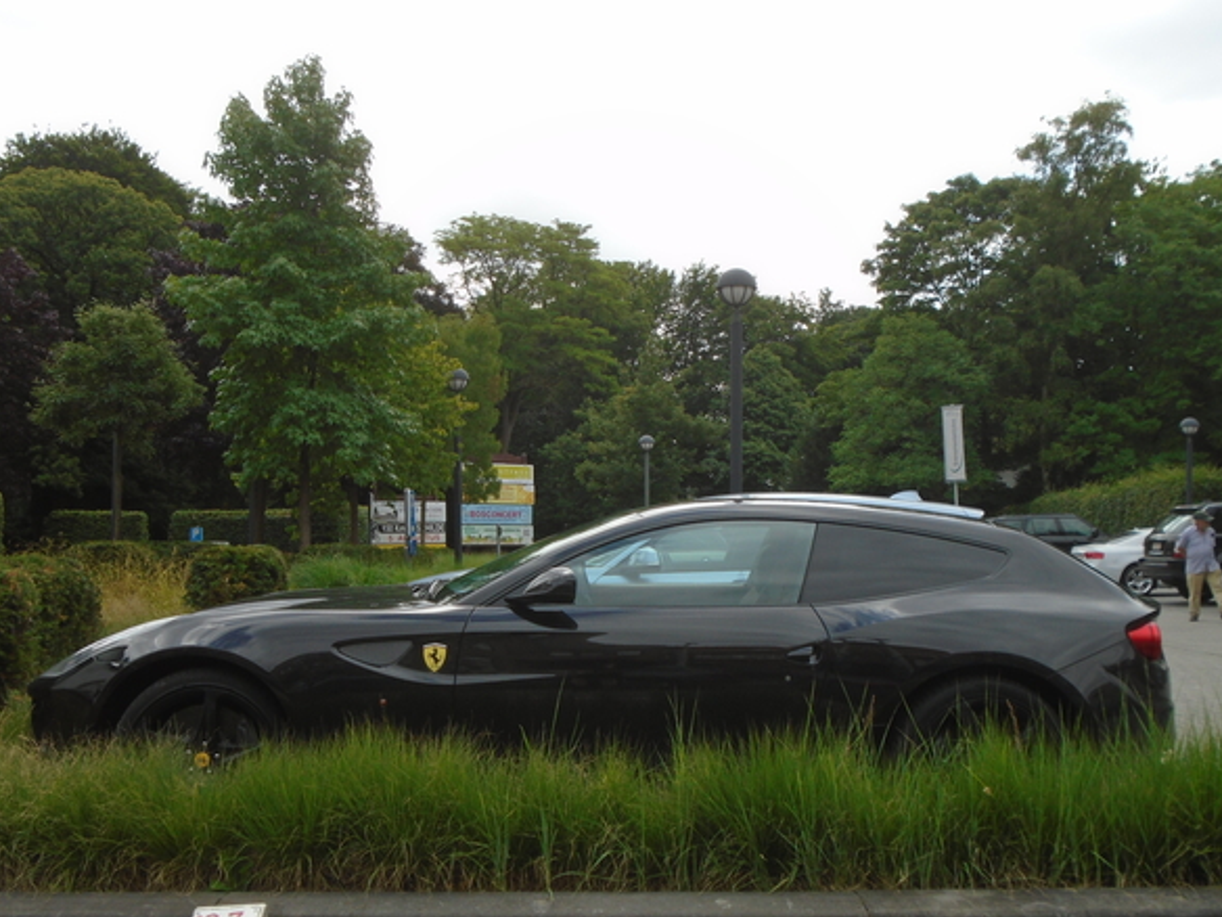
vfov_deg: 38.7
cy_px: 448
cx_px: 609
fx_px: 1306
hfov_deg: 50.1
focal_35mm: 37
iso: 100
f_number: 3.8
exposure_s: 1/500
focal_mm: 6.4
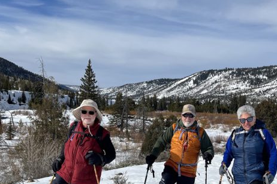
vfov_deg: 29.3
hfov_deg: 43.1
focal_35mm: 45
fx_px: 346
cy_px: 143
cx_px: 182
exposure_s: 1/11364
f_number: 1.5
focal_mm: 5.7
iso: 50
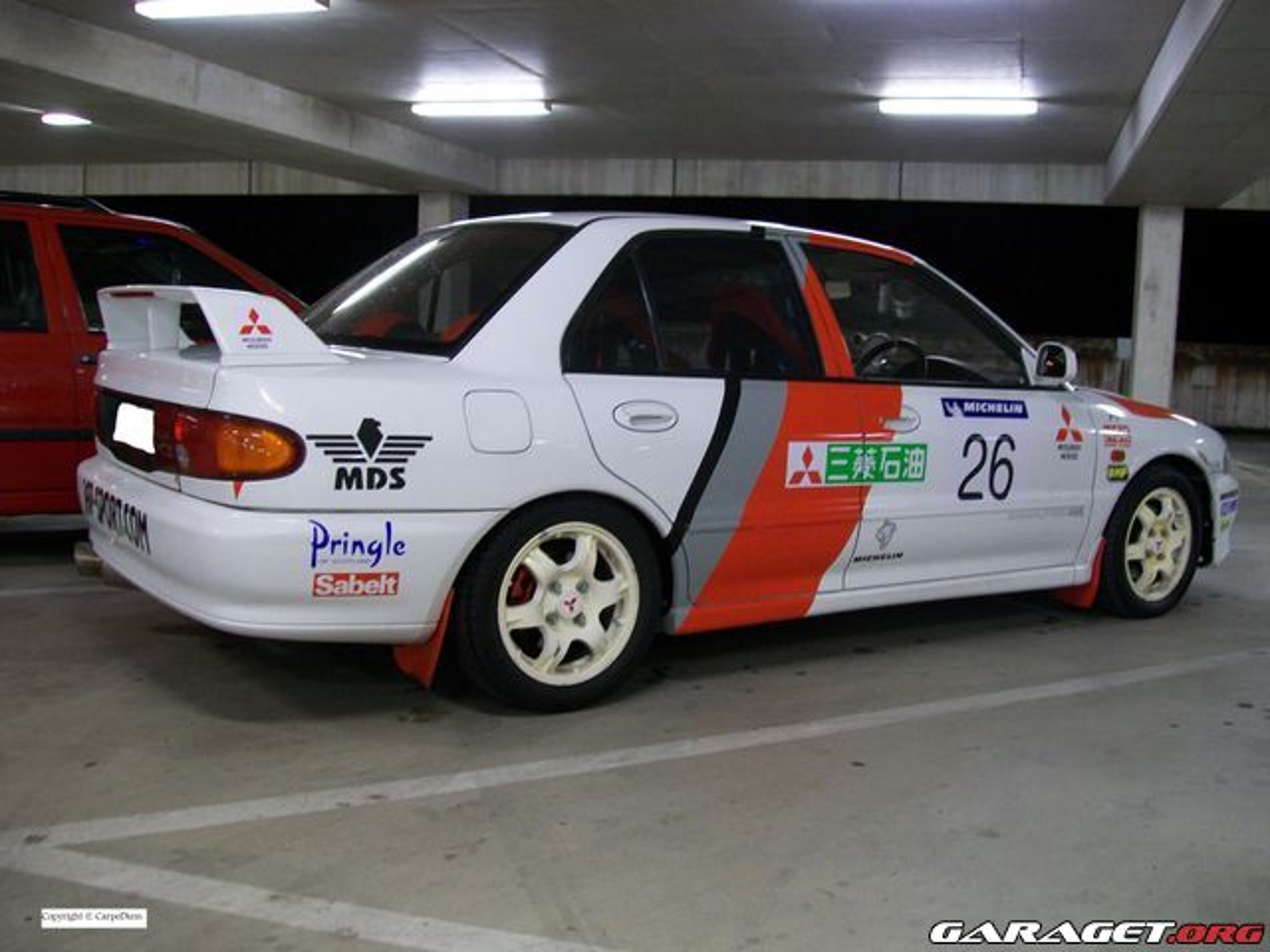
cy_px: 476
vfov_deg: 39.7
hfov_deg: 51.4
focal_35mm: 36
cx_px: 635
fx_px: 1321
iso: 80
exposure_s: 1/8
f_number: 2.7
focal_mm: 6
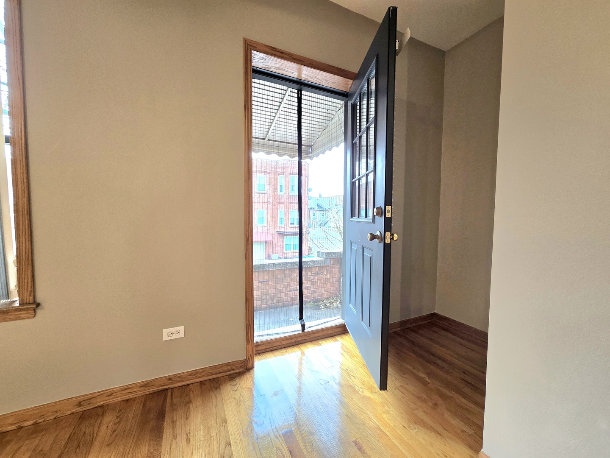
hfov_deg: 106.2
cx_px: 305
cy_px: 229
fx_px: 229
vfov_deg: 89.9
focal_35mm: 13
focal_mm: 2.2
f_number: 2.2
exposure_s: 1/60.2
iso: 100
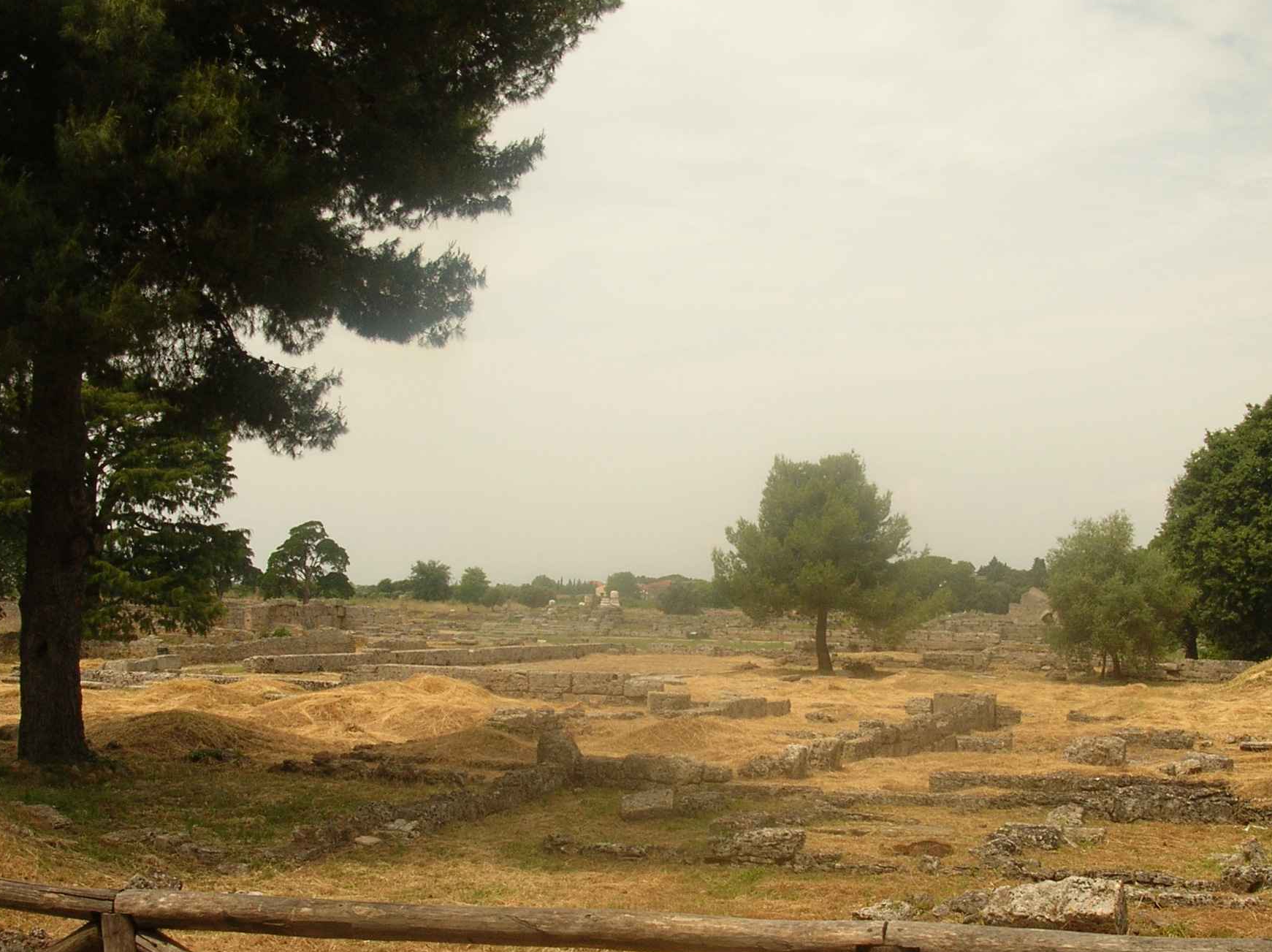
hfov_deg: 41.2
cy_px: 614
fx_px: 1689
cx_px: 712
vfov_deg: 31.3
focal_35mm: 46
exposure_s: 1/380
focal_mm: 5.8
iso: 50
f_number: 5.6
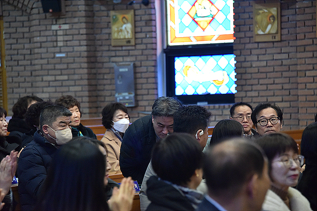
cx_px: 158
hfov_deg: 10.8
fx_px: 1673
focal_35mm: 190
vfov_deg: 7.2
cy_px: 106
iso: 5600
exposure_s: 1/125
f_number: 6.3
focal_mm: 190
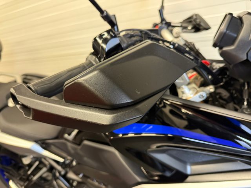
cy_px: 94
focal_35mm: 24
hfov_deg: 71.6
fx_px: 174
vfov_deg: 56.8
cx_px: 126
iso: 320
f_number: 1.78
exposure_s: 1/50
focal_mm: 6.76
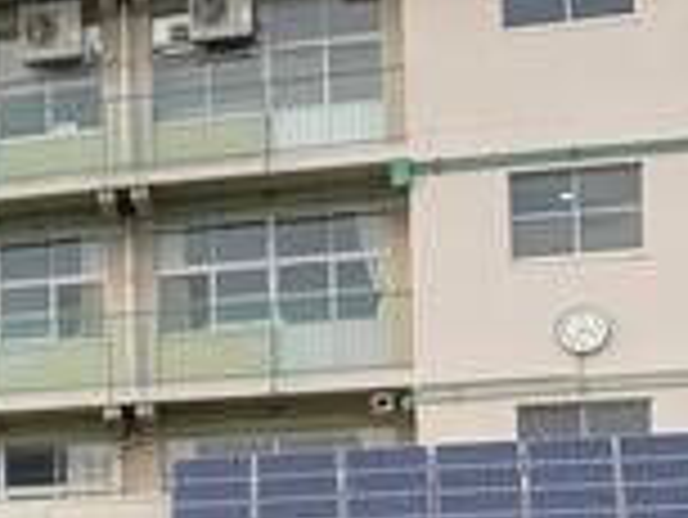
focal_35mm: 121
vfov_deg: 12.0
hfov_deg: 14.0
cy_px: 608
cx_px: -639
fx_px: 2407
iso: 16
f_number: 1.8
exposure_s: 1/274
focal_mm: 3
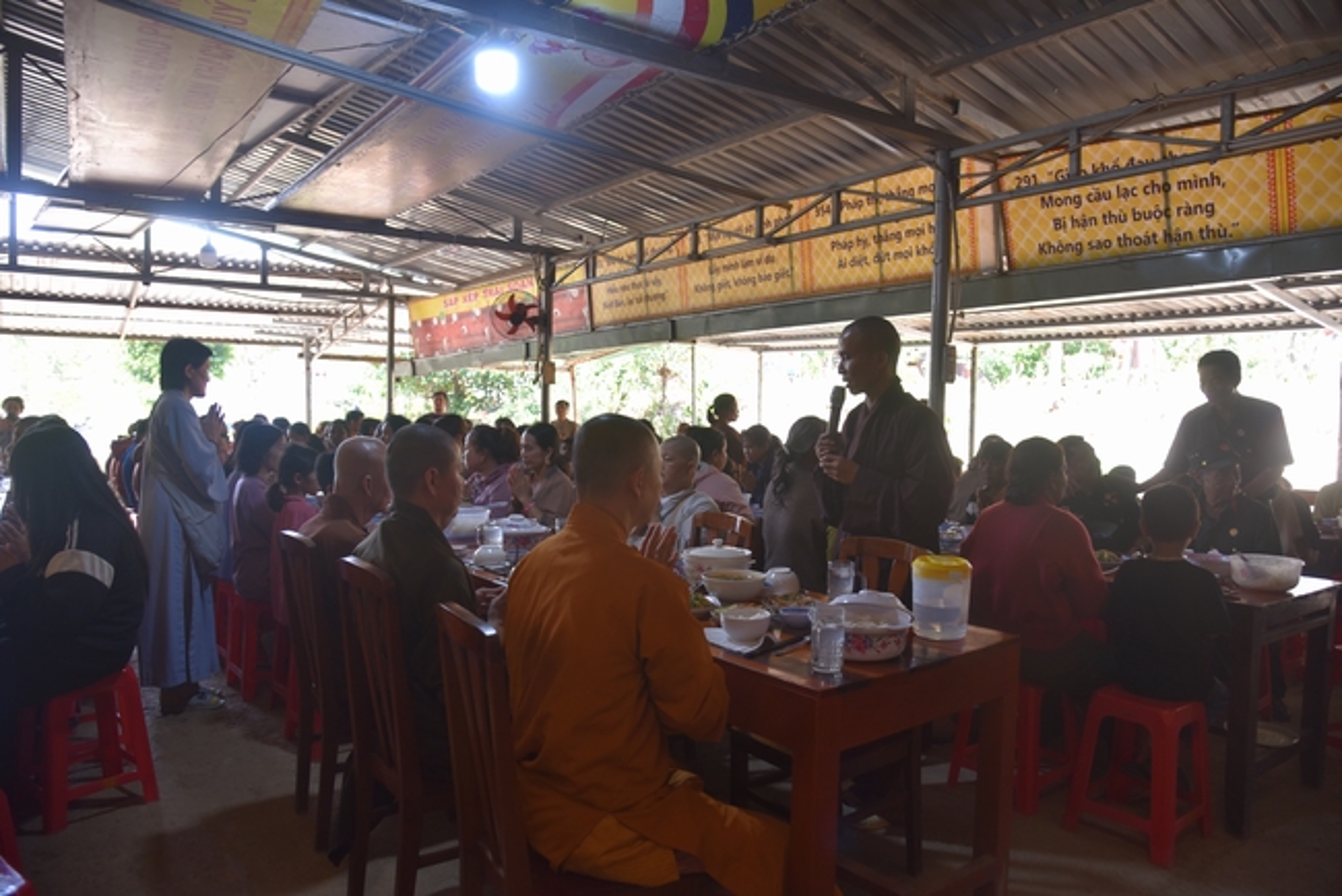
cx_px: 671
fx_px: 895
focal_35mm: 24
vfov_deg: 53.2
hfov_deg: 73.7
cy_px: 448
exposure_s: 1/80
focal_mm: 24
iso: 400
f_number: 4
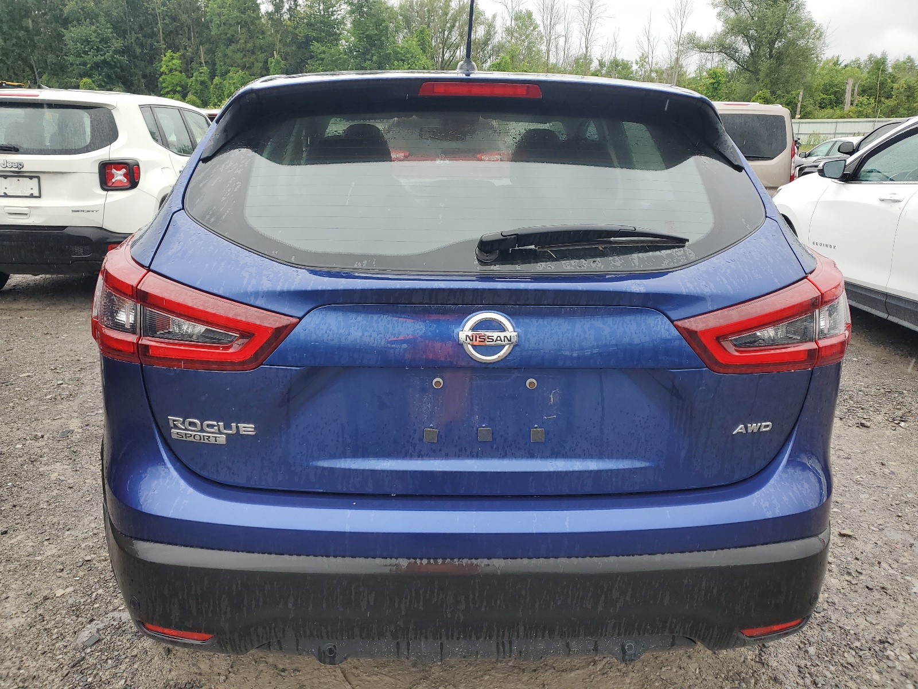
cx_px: 459
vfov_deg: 53.1
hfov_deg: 67.3
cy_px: 344
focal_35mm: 26
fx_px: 690
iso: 50
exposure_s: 1/588
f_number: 1.5
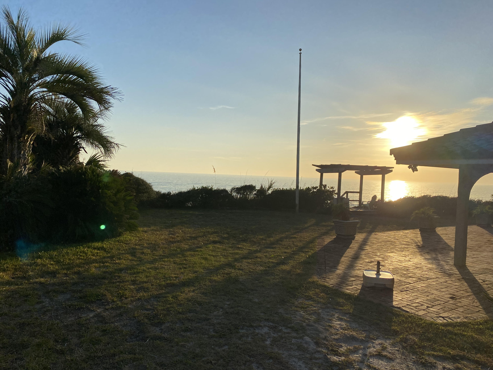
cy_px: 185
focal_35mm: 26
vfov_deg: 53.1
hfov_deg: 67.3
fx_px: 370
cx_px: 246
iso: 32
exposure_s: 1/5025
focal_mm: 4.25
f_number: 1.8
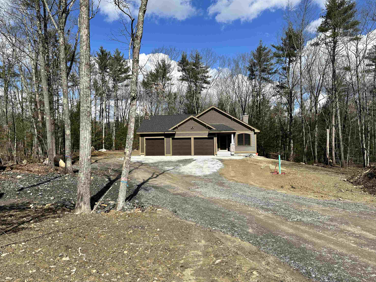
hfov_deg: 69.4
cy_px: 138
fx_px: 272
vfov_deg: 54.9
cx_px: 187
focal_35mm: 25
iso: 80
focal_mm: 6.86
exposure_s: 1/5263
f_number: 1.78
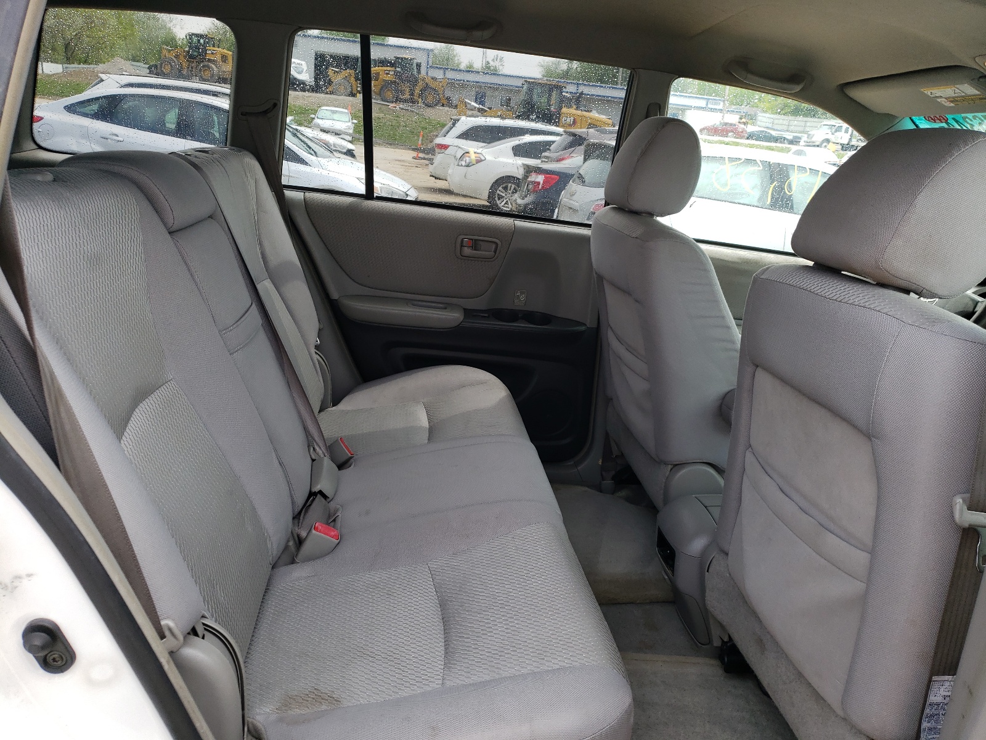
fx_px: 741
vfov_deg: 53.1
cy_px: 370
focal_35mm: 26
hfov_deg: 67.3
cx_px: 493
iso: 50
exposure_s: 1/526
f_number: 1.5
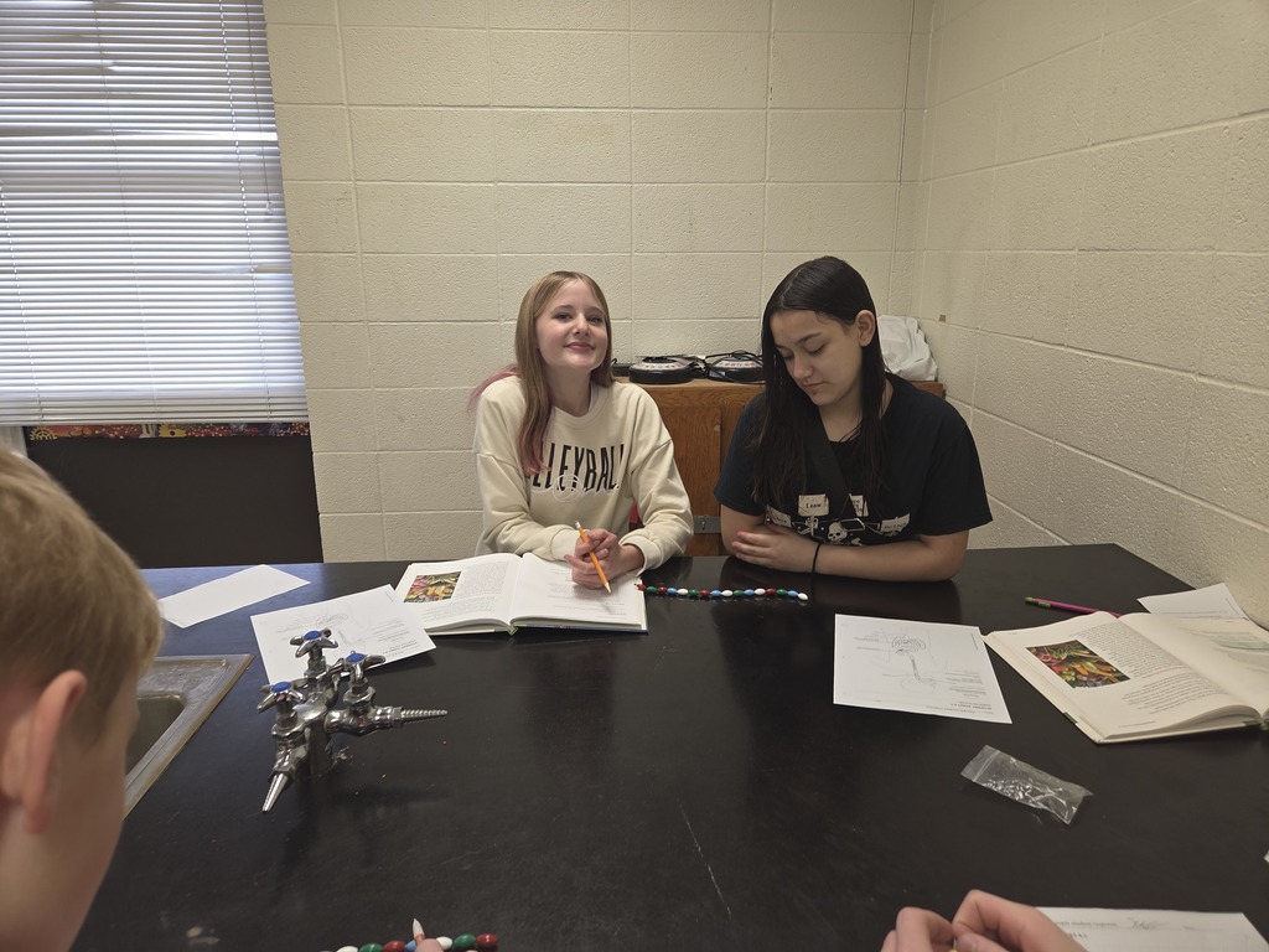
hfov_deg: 73.9
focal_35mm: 23
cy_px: 476
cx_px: 634
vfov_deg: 58.9
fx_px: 843
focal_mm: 5.4
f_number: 1.8
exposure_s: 1/60
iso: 80
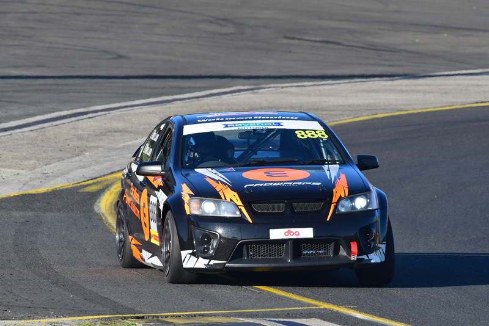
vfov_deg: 1.8
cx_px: 244
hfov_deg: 2.7
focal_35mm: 750
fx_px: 10191
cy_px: 163
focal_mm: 500
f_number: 11
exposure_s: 1/640
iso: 800
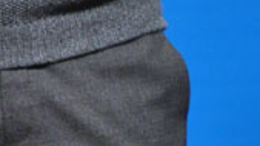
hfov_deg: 1.5
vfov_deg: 0.9
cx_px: 9
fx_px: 9657
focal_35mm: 1401
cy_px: -267
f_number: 5.6
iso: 1250
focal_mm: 200
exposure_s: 1/100
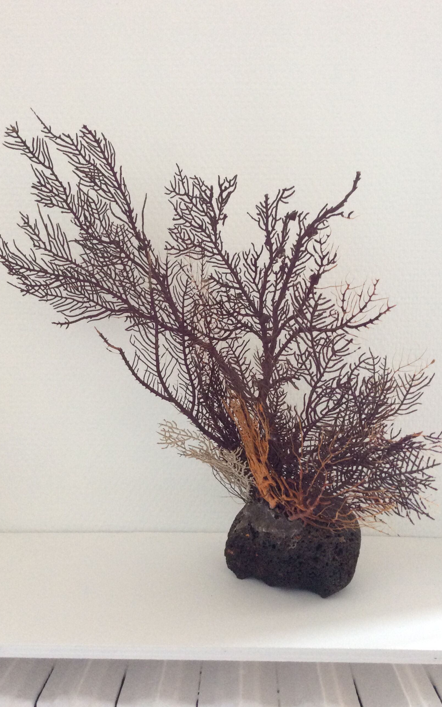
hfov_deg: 37.3
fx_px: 655
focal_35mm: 34
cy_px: 354
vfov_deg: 56.7
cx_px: 217
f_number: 2.4
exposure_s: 1/25
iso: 125
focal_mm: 3.3
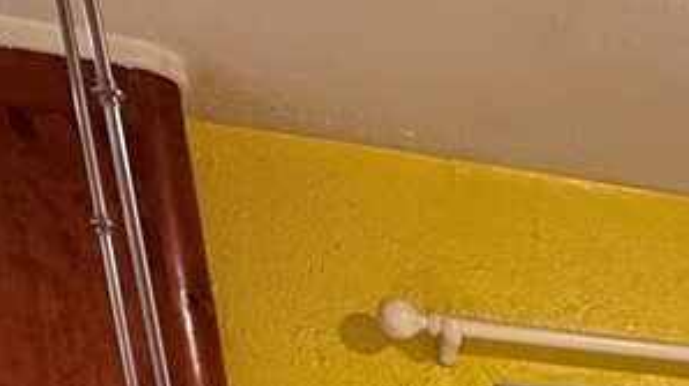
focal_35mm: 82
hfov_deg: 19.7
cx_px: 1214
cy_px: 1012
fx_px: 1497
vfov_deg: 11.4
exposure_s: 1/60
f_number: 2.2
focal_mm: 2.22
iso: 200
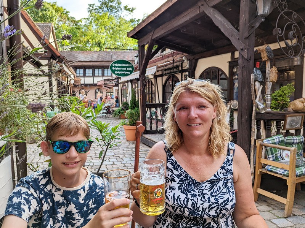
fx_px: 211
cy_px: 114
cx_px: 152
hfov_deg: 71.6
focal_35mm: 24
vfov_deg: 56.8
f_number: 1.85
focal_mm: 6.81
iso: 34
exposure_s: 1/549
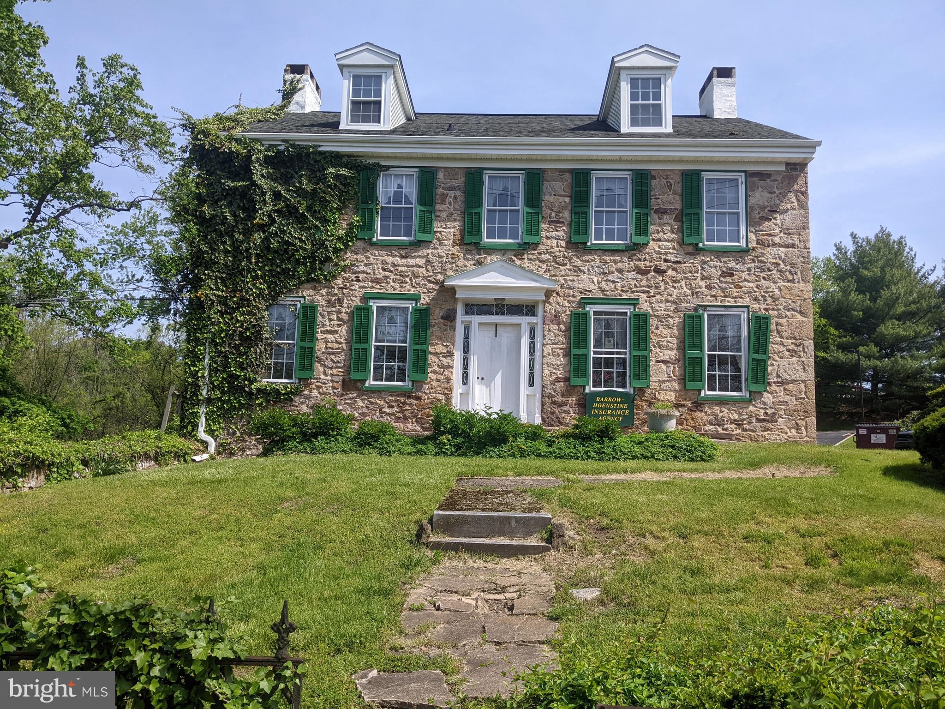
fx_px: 737
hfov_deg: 65.3
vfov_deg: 51.4
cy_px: 354
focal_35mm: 27
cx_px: 472
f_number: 1.8
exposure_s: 1/2933
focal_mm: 4.44
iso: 64
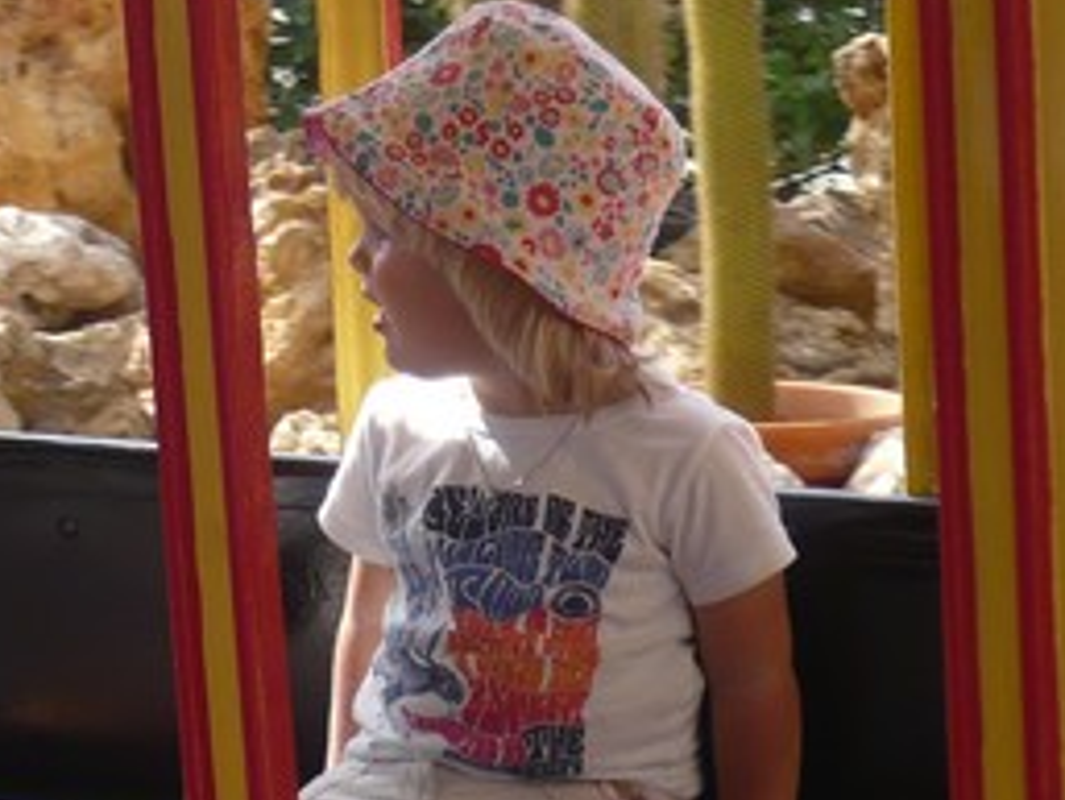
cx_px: 276
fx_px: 5510
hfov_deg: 11.0
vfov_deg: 8.3
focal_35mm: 179
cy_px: 301
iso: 100
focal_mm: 9.9
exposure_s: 1/250
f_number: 3.7
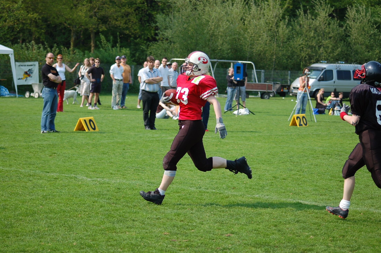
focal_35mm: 105
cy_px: 126
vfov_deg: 13.0
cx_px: 190
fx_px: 1109
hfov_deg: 19.5
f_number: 4.5
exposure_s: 1/1000
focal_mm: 70
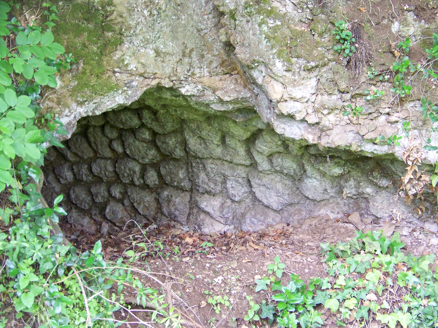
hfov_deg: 31.2
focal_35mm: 62
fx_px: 784
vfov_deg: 23.7
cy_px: 164
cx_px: 219
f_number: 3.2
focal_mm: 10.5
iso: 200
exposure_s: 1/30
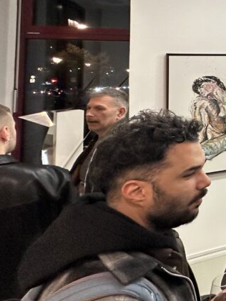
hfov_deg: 25.8
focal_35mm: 34
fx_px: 296
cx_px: 365
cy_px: 60
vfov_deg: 50.7
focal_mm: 2.22
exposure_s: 1/100
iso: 160
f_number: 2.2
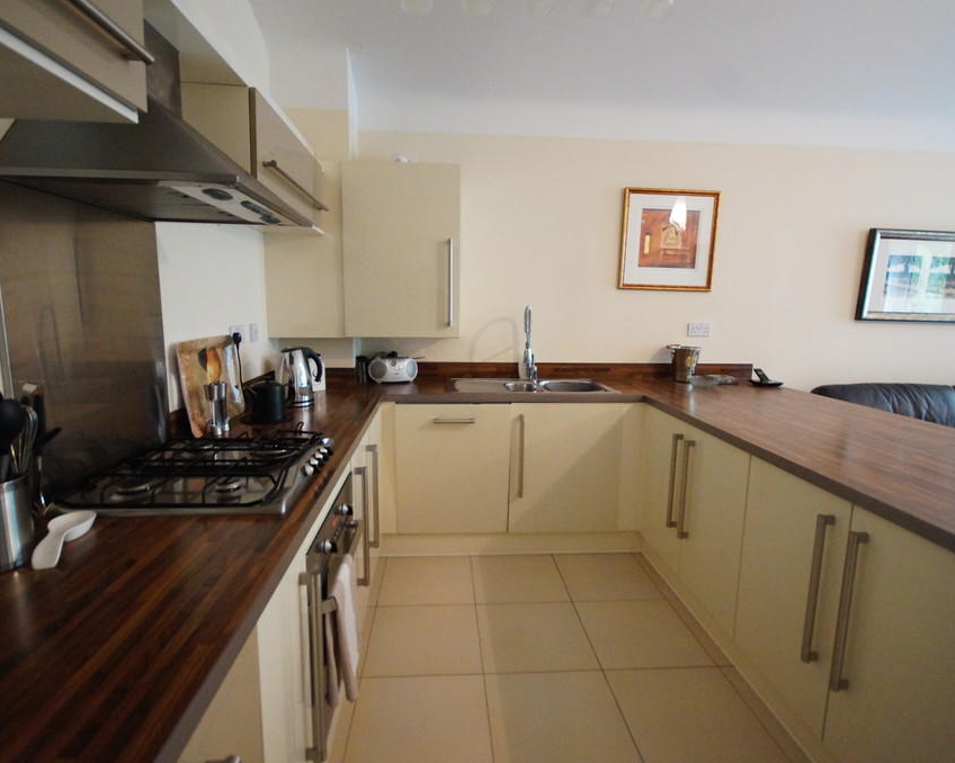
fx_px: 480
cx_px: 488
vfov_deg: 77.0
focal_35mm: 17
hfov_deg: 89.6
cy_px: 382
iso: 3200
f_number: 4
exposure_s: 1/60
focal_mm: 10
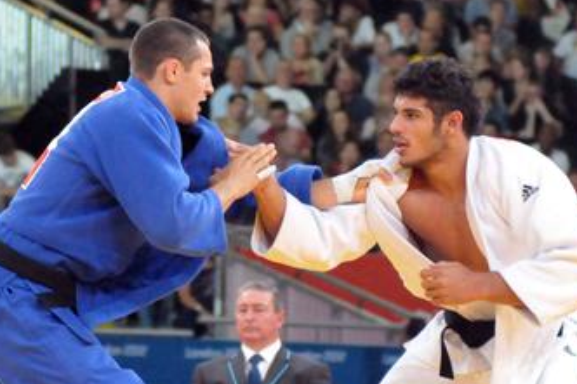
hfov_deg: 9.5
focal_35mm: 217
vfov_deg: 6.3
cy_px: 341
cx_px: 344
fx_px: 3476
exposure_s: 1/800
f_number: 4
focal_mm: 80
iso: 3200
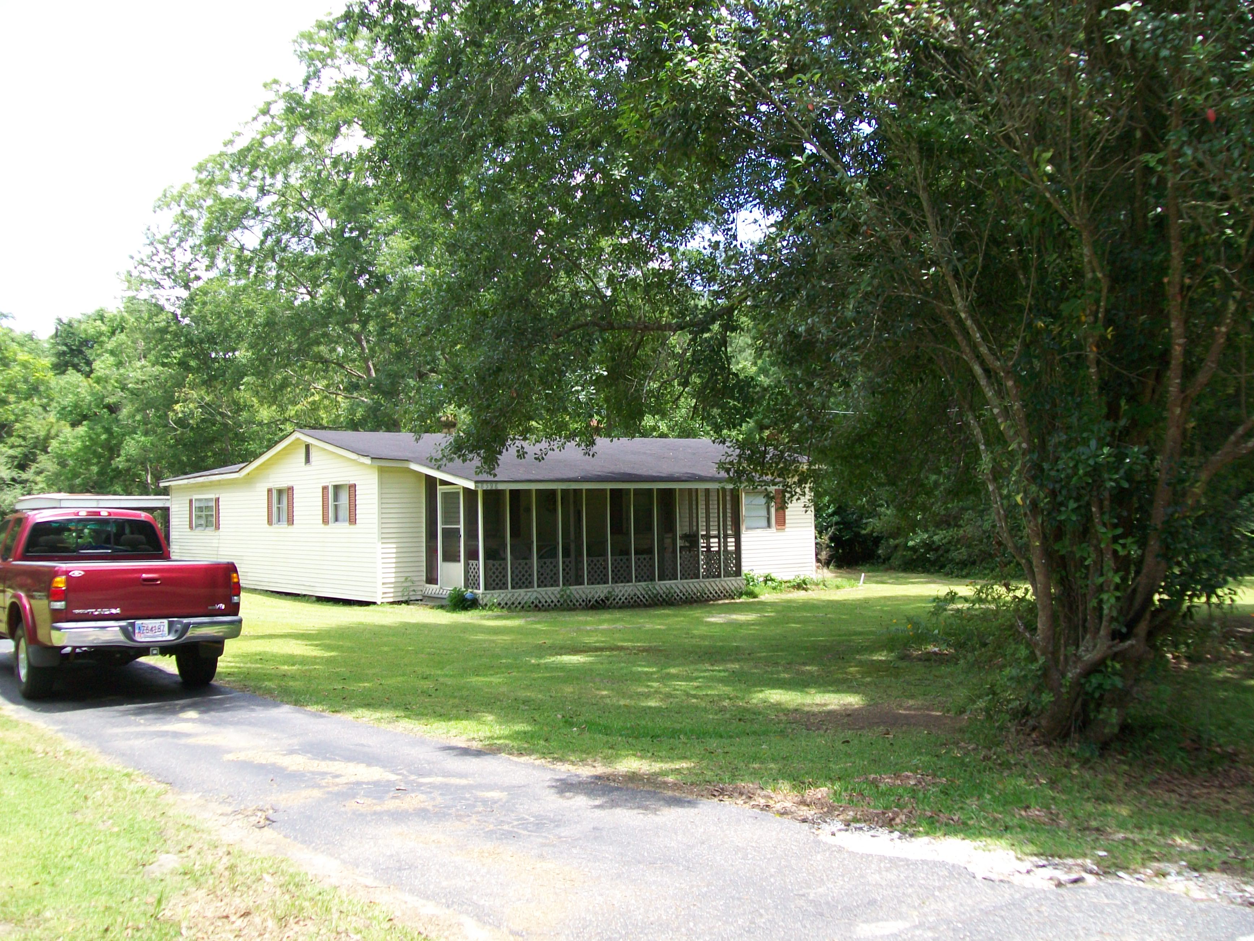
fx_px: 1304
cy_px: 470
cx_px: 627
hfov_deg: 51.4
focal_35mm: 36
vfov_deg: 39.7
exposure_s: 1/250
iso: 64
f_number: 2.7
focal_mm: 6
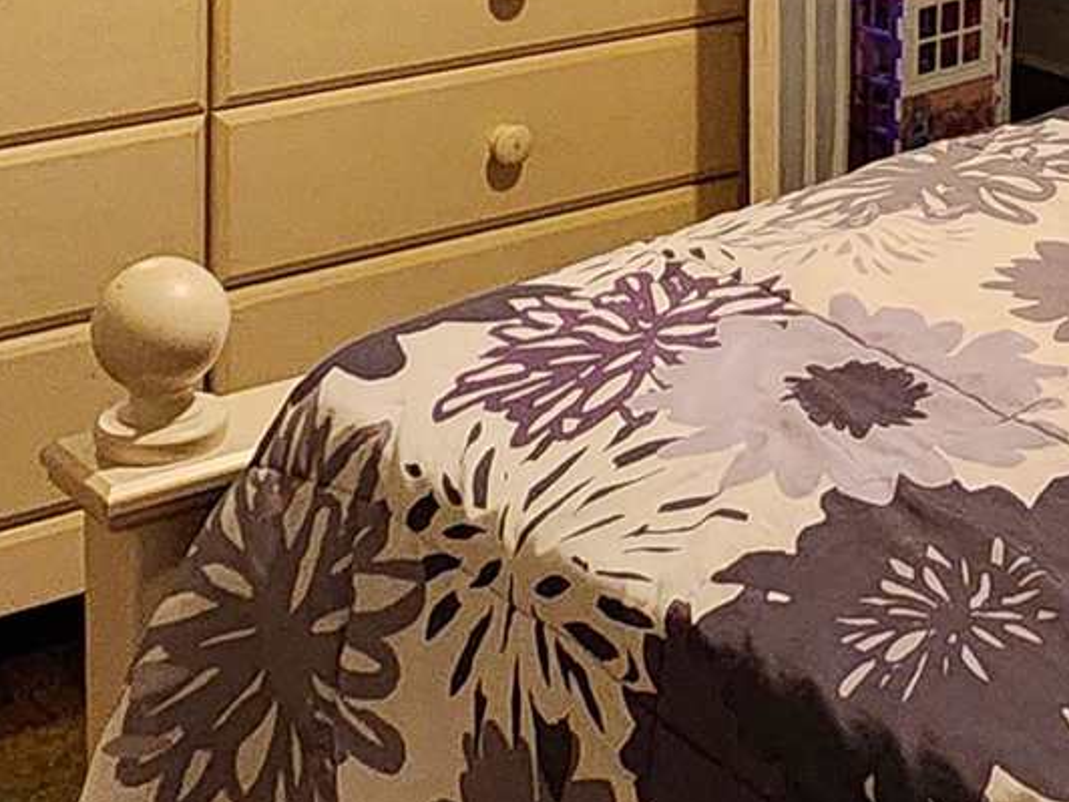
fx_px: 2316
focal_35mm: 75
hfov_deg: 24.5
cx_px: 1139
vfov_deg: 17.7
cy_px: -376
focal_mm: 2.2
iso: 400
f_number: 2.2
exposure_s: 1/30
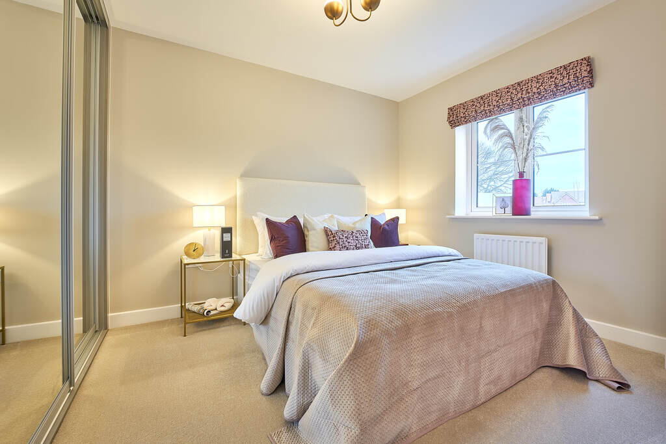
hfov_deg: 99.6
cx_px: 333
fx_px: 281
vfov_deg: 76.6
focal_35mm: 15
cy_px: 222
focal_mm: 15.2
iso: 100
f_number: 10
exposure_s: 1/1.59
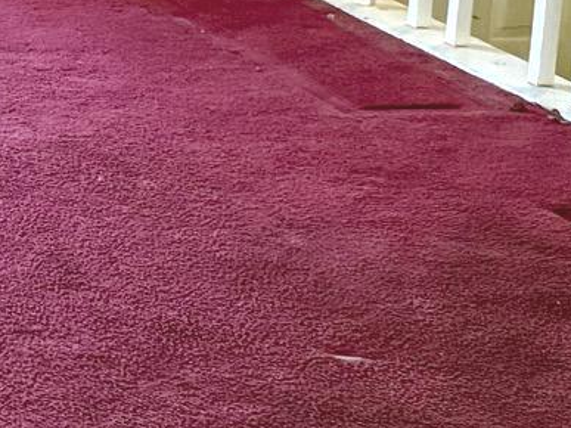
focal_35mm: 127
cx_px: -840
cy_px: -151
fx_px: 2094
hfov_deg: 12.1
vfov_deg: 11.3
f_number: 1.78
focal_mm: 6.76
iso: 1000
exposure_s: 1/40
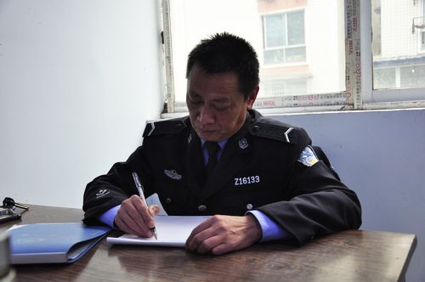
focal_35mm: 39
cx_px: 212
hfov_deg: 49.6
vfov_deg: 34.1
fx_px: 460
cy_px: 141
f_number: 4
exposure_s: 1/15
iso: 500
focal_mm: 26
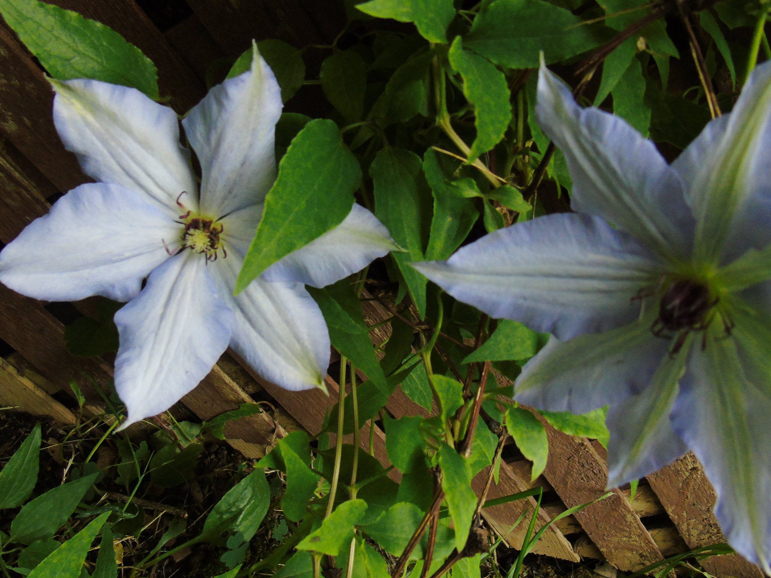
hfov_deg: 52.6
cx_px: 408
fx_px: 780
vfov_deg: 40.7
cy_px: 279
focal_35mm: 35
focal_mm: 5.2
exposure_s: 1/125
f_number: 3.6
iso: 200
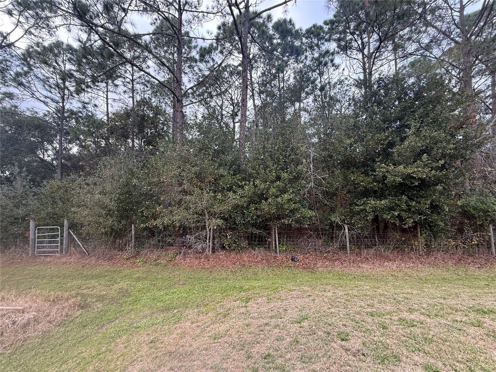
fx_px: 201
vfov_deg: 85.7
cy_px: 186
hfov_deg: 102.1
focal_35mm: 14
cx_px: 248
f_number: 2.2
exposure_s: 1/99
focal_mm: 2.22
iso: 64
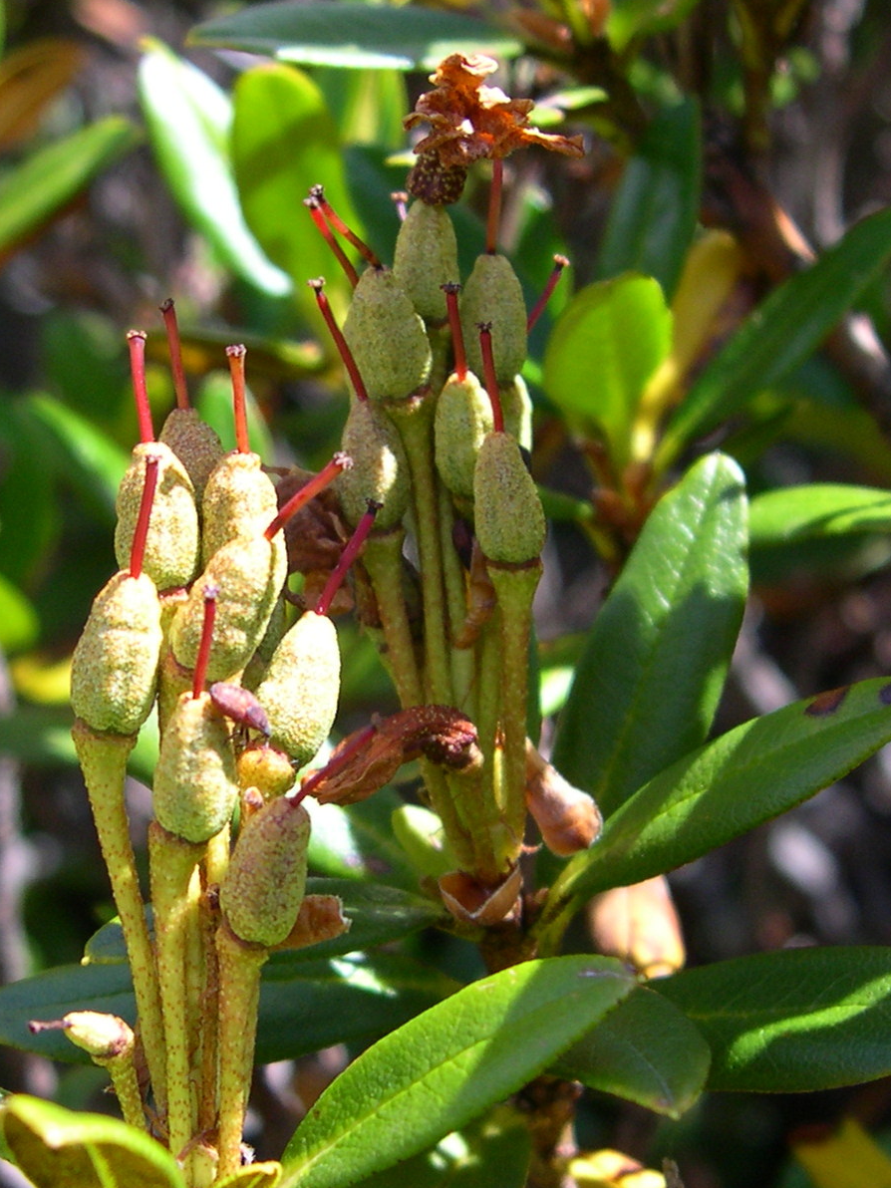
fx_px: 1750
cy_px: 744
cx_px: 308
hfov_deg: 28.4
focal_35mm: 51
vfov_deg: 37.3
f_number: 2.8
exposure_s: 1/372
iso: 100
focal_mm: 8
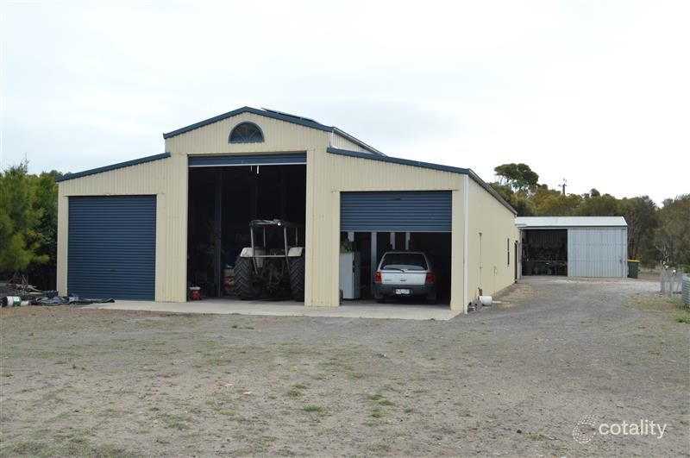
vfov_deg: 34.1
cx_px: 345
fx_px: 746
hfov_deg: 49.6
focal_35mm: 39
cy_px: 229
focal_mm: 26
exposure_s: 1/200
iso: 100
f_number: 7.1
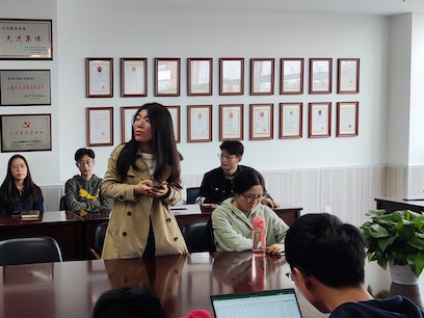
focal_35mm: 49
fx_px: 600
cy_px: 174
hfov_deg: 36.6
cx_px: 45
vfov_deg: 29.7
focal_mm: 4.71
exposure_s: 1/50
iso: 56
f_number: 1.79
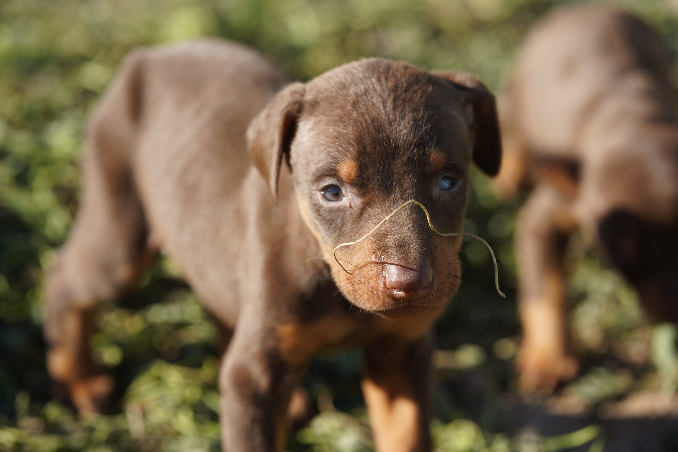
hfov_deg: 15.2
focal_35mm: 135
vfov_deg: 10.2
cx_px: 339
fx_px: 2542
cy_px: 226
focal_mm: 135
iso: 100
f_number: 5.6
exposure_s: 1/320
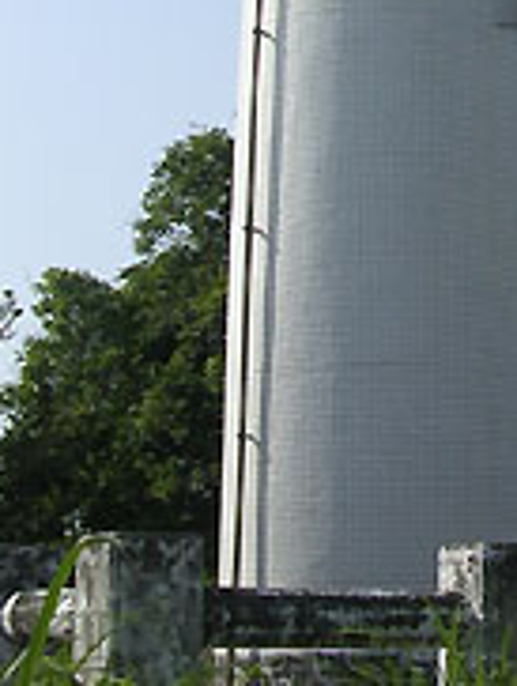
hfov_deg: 14.3
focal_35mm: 100
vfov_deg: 18.6
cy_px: -128
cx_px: 638
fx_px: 1987
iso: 100
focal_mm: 5.8
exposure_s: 1/356
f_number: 5.6
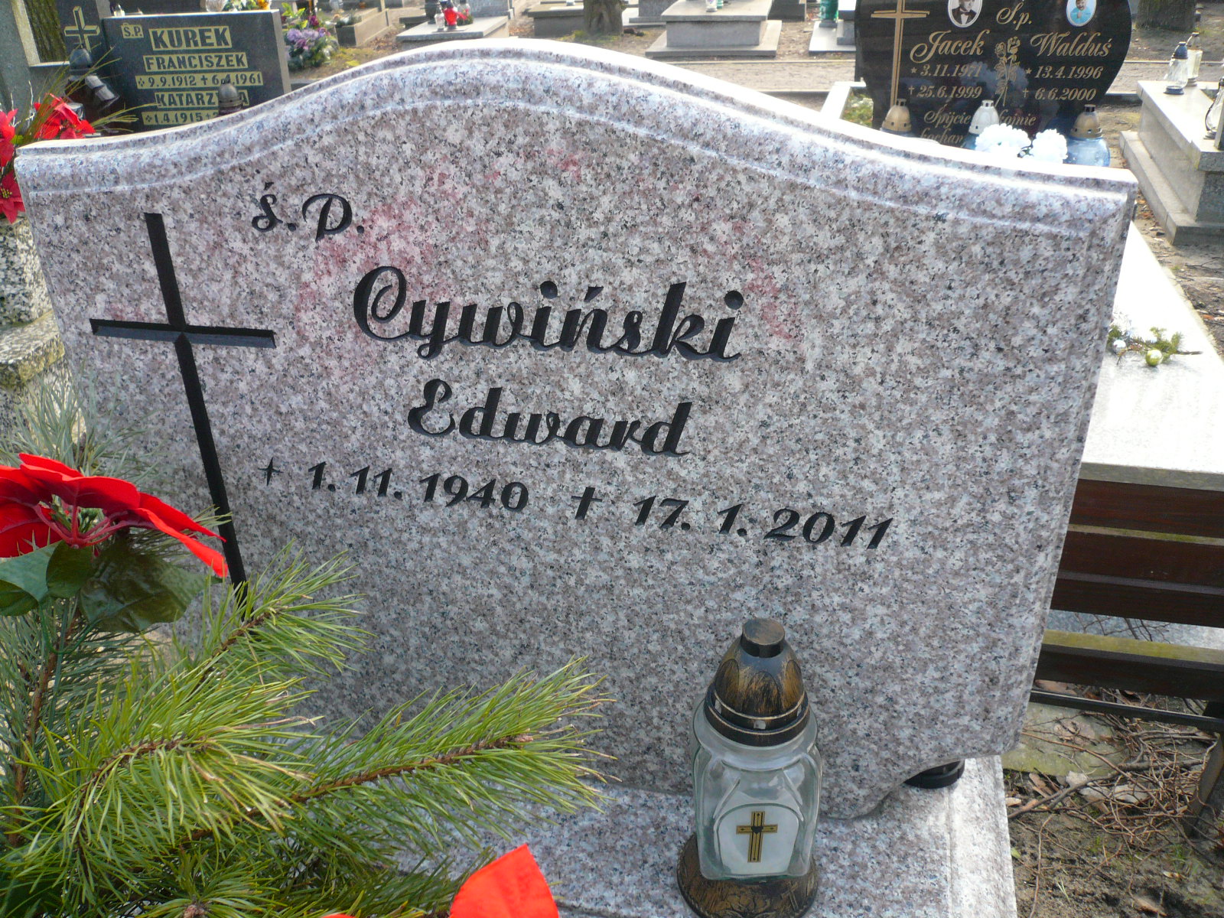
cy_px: 459
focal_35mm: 28
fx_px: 990
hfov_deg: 63.4
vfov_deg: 49.7
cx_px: 612
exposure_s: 1/100
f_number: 2.8
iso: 100
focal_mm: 4.6
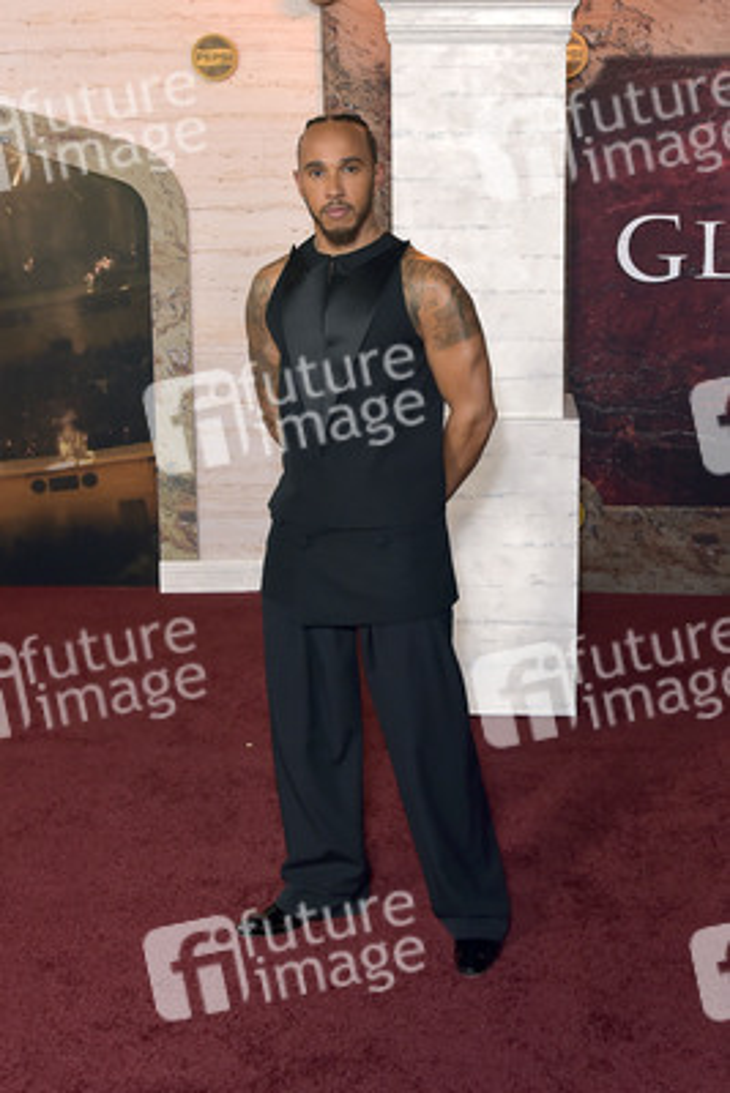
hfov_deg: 38.9
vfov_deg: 55.8
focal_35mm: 34
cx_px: 365
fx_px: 1033
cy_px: 546
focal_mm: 34
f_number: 5.6
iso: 1000
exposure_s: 1/250
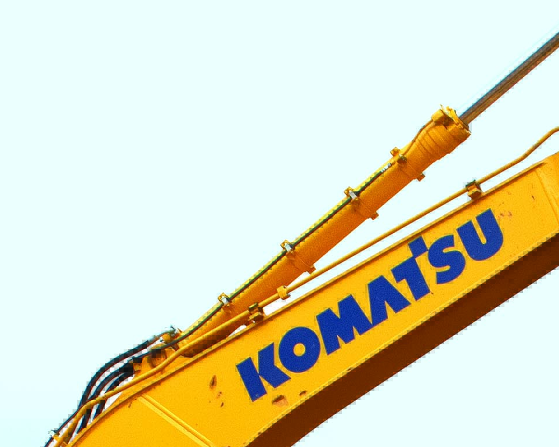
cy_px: 725
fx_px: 3919
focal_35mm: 237
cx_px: 518
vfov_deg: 6.4
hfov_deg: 8.1
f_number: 9
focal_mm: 27
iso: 200
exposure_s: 1/320
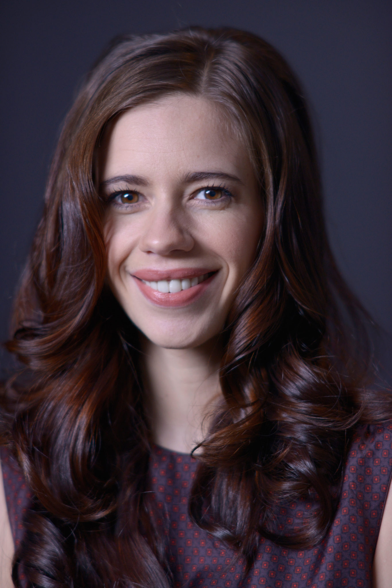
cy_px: 294
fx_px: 2204
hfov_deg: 10.2
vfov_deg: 15.2
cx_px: 196
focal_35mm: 135
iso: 800
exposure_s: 1/200
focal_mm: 135
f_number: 2.8
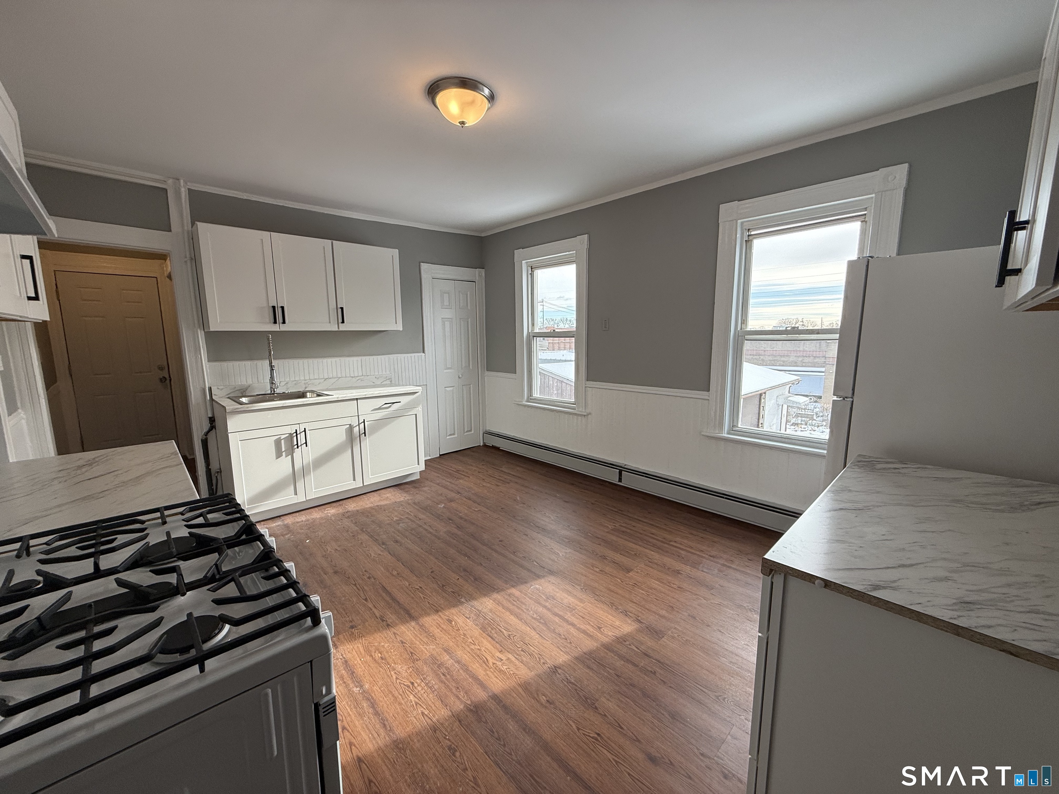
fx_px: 428
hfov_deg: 102.1
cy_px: 397
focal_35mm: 14
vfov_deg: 85.7
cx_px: 530
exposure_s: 1/165
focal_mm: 2.22
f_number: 2.2
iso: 64
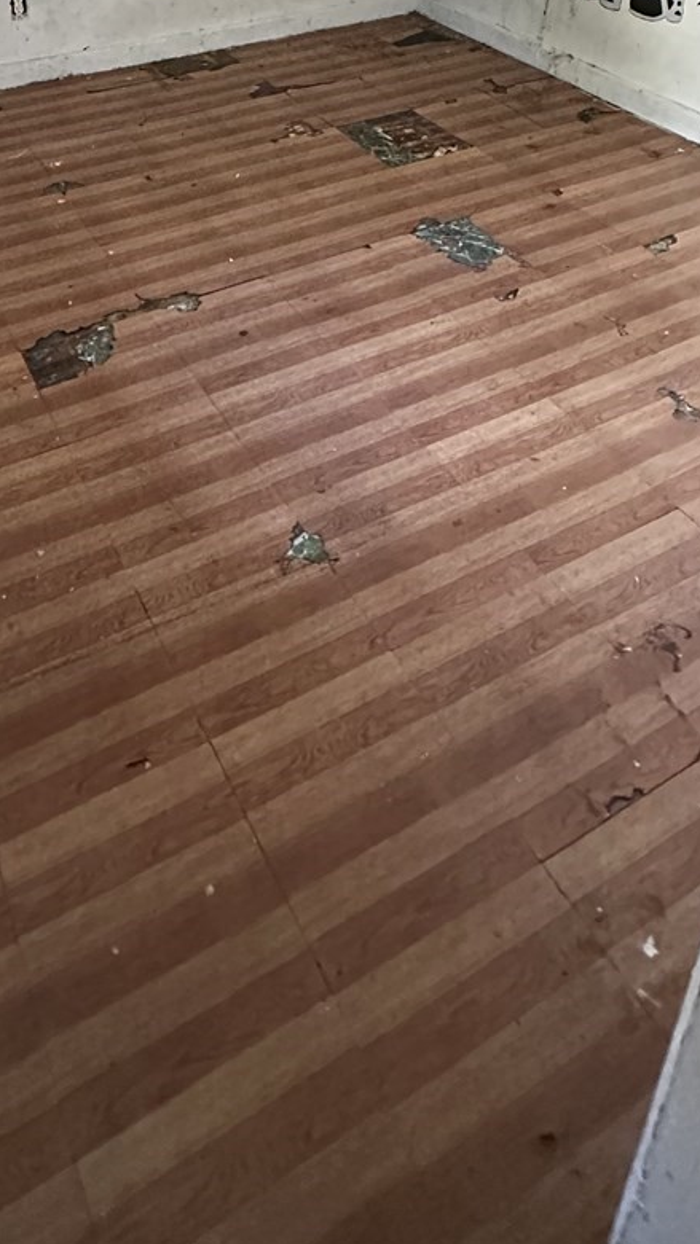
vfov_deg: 53.4
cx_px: 174
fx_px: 990
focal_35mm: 30
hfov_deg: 37.9
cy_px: 56
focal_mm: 2.22
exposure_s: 1/60
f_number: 2.2
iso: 1250
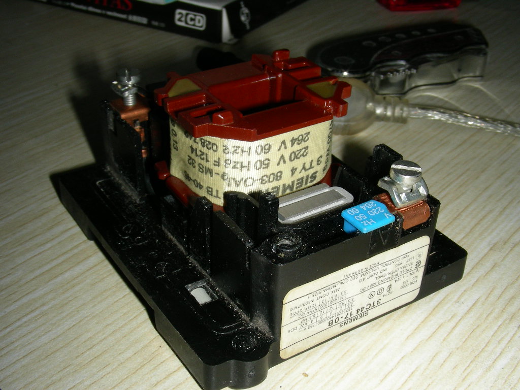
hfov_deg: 39.7
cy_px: 195
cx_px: 260
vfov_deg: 30.3
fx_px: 721
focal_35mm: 48
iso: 50
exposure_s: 1/60.1
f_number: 6.8
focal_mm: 8
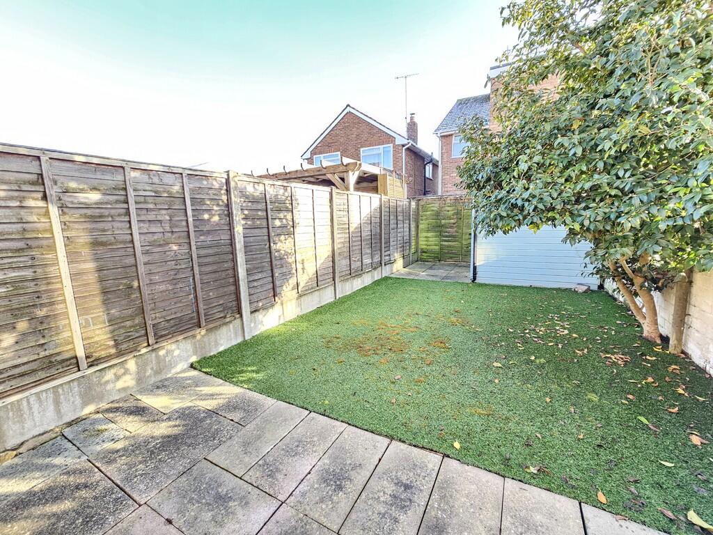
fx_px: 268
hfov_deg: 106.2
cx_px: 356
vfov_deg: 89.9
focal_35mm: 13
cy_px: 268
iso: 125
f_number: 2.2
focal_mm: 2.2
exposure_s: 1/50
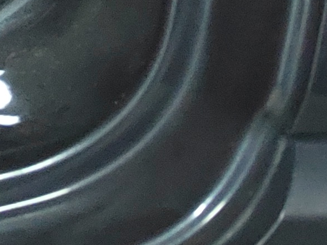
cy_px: -443
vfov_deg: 8.4
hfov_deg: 9.6
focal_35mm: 153
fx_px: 1445
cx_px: -700
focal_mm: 5.52
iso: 5480
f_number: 1.9
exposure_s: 1/16.7
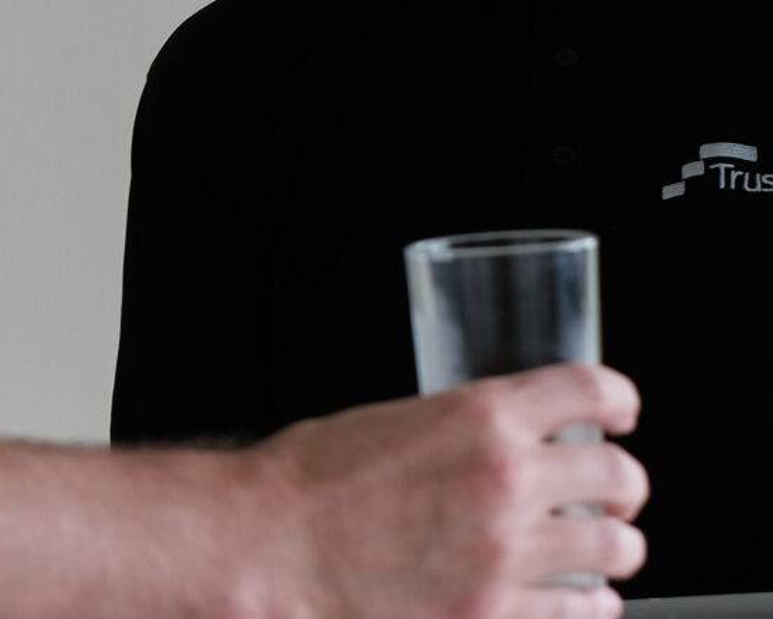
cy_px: 85
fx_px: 5286
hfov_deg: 8.2
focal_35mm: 231
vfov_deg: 6.7
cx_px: -325
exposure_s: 1/125
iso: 250
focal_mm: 35
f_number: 3.2
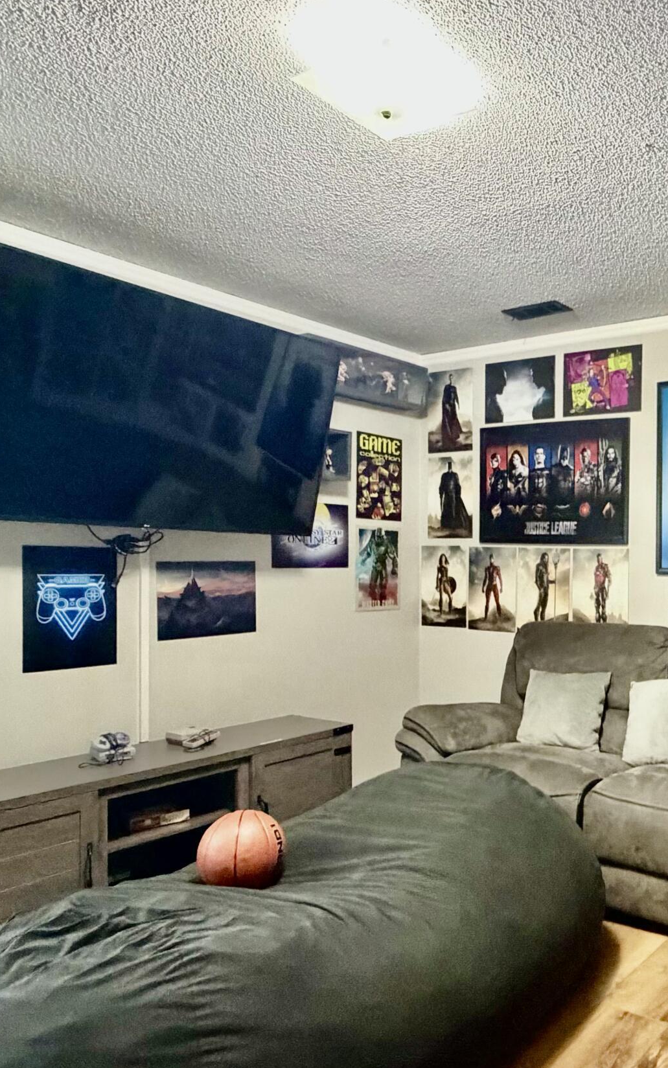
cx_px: 634
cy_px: 612
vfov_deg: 68.0
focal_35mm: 27
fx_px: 786
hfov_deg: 41.4
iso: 1250
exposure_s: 1/60
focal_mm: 2.22
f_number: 2.2
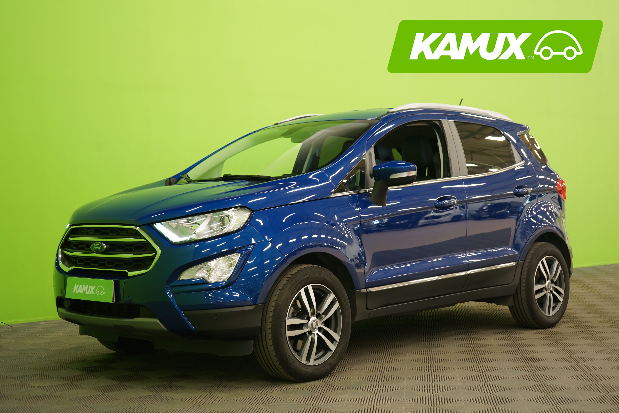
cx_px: 310
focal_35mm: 52
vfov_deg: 26.0
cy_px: 206
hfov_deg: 38.2
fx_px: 894
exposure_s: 1/6
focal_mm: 52
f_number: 5
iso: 400
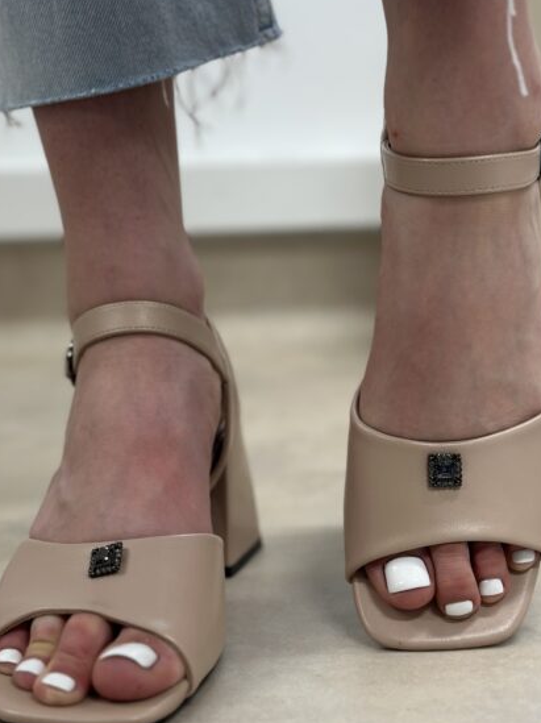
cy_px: 340
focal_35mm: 70
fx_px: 1460
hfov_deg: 21.0
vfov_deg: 27.8
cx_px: 297
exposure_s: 1/50
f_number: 1.78
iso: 80
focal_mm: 6.86
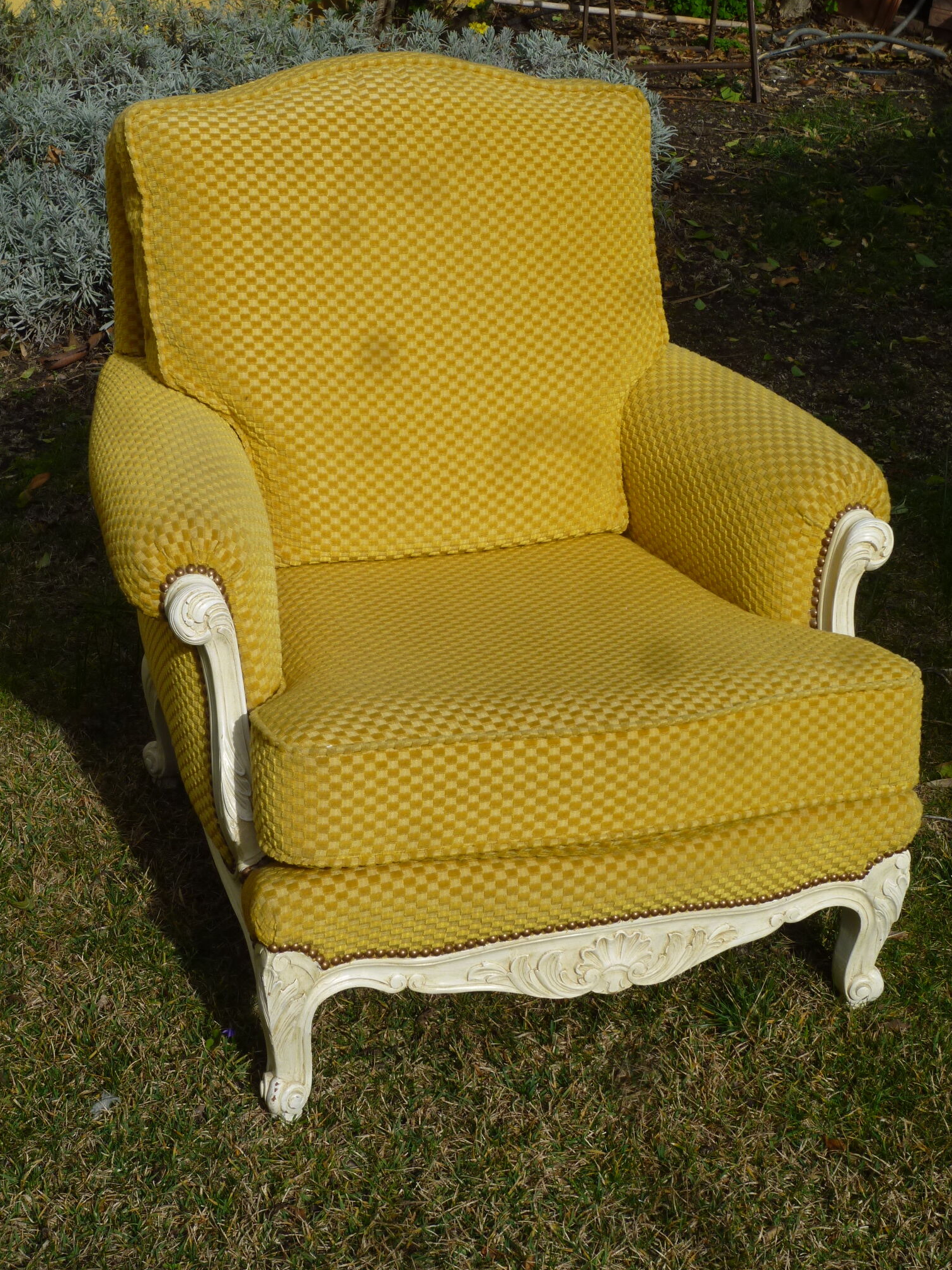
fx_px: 2274
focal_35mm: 62
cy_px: 626
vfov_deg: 31.2
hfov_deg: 23.6
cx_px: 479
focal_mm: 10.8
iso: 80
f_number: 5
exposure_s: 1/400
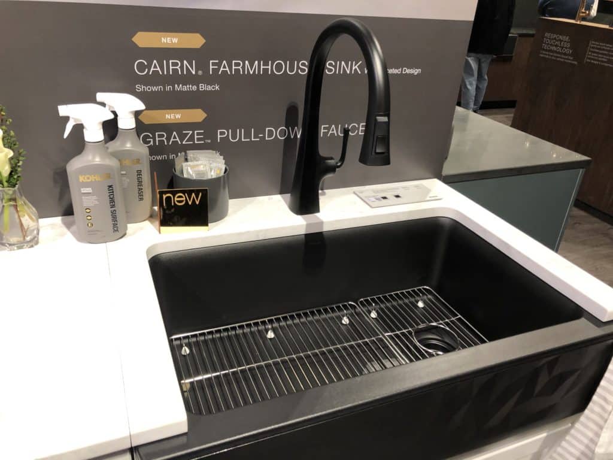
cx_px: 306
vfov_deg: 49.7
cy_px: 230
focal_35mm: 28
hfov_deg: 63.4
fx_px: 496
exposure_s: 1/17
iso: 40
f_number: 1.8
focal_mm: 3.99
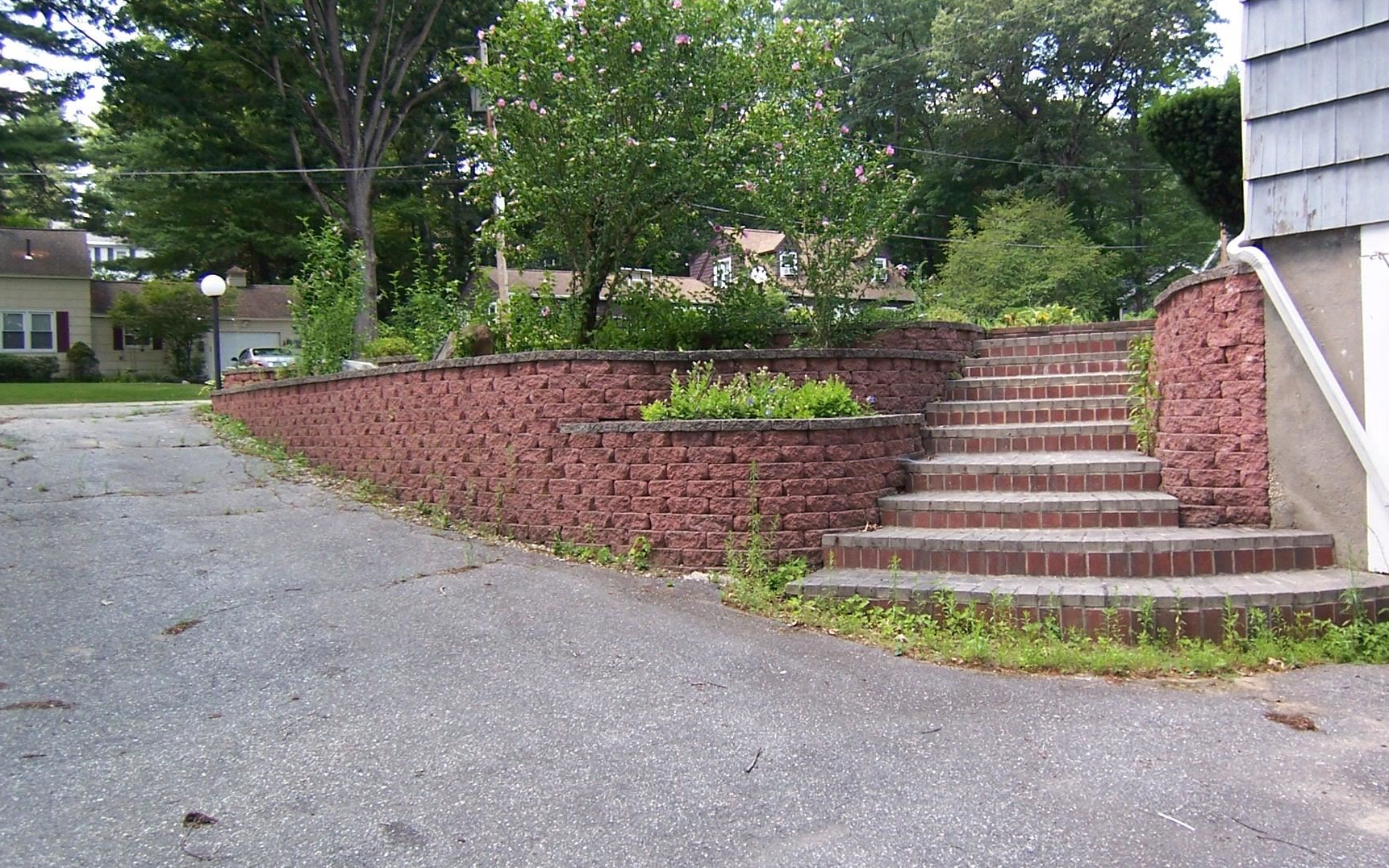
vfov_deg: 43.1
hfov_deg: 64.5
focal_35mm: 29
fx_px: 1098
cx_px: 766
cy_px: 411
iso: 64
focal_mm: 3.8
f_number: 2.8
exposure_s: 1/100
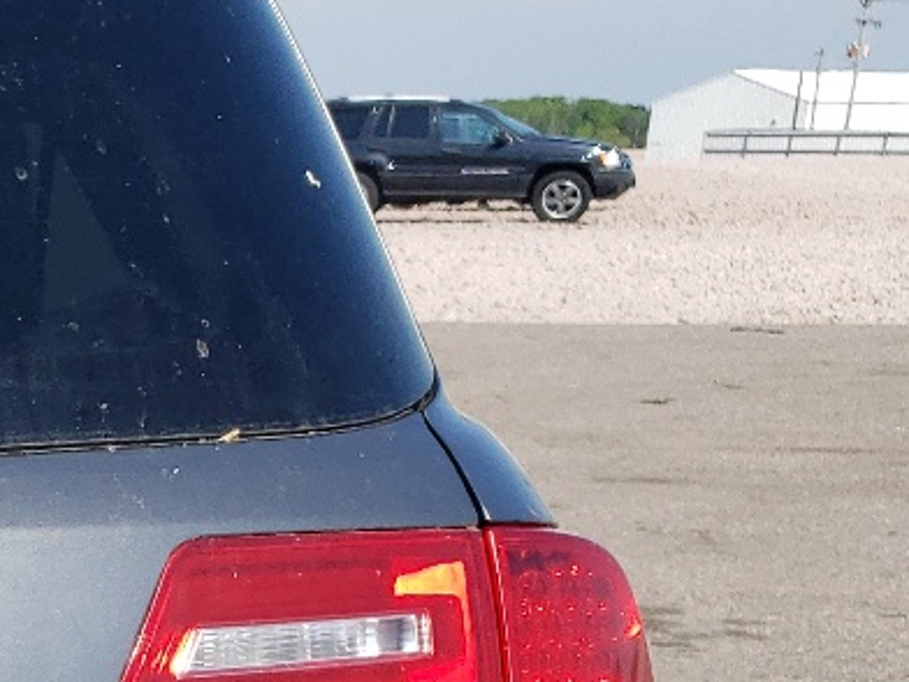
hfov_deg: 15.7
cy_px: 898
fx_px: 2784
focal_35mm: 106
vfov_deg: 13.4
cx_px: -754
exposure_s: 1/2500
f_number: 1.5
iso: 50
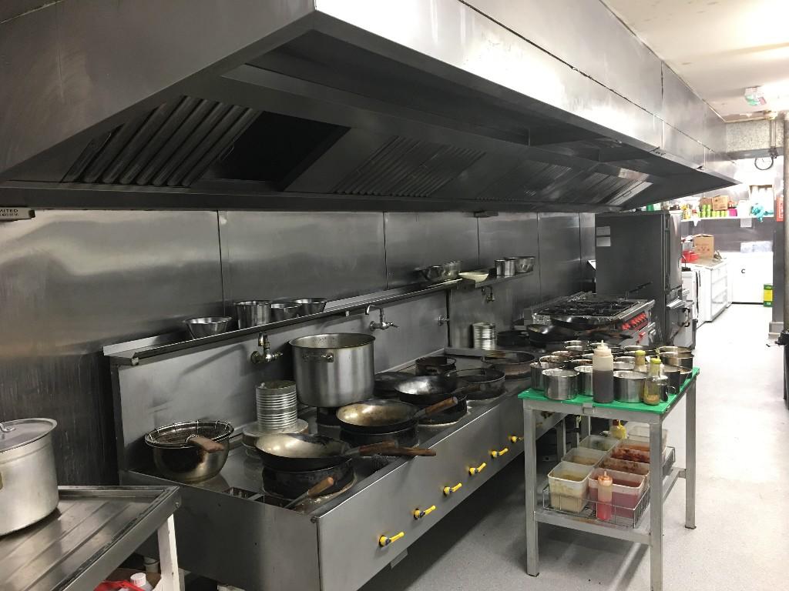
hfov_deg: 61.7
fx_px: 661
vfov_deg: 48.2
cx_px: 394
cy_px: 296
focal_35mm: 29
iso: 80
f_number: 2.2
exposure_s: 1/17
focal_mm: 4.15
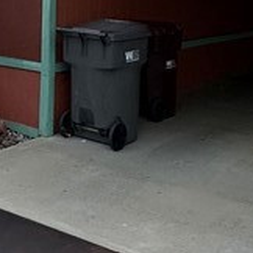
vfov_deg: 19.8
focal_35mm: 78
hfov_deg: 22.1
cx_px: 75
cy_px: -103
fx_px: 645
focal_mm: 2.22
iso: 40
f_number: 2.2
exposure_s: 1/1126
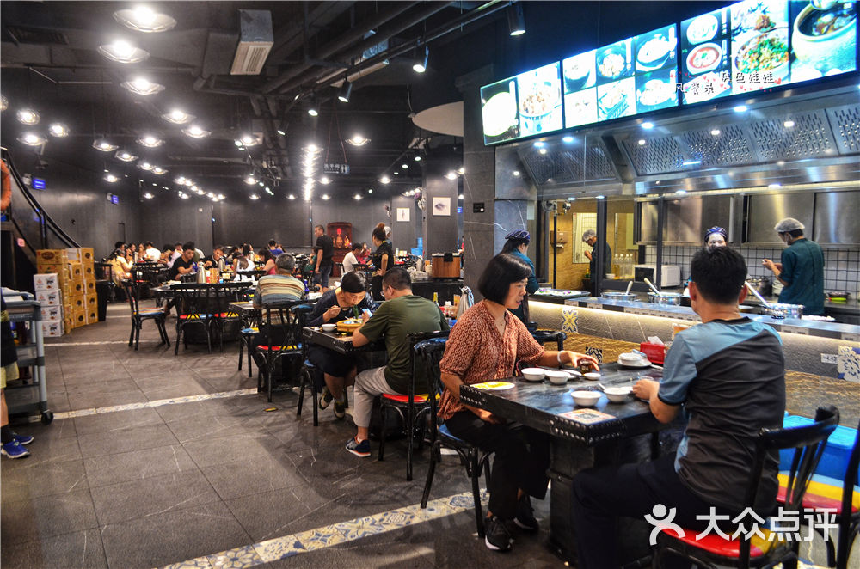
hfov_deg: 67.5
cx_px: 430
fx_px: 644
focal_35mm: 27
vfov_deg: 47.7
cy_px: 284
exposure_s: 1/50
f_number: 3.5
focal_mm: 18
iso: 1000
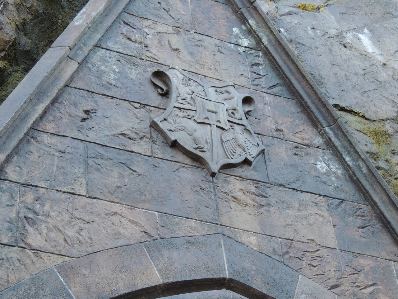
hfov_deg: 21.8
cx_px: 199
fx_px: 1035
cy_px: 150
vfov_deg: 16.4
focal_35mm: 90
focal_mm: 16
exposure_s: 1/100
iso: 250
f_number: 4.1
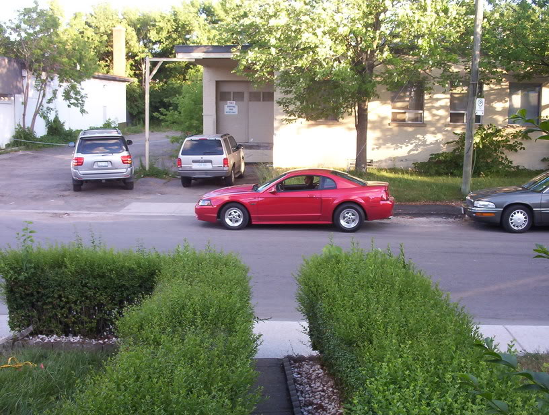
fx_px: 620
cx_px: 274
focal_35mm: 39
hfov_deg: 47.8
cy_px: 208
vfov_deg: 37.0
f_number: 4.5
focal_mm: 6
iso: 100
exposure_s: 1/47.5
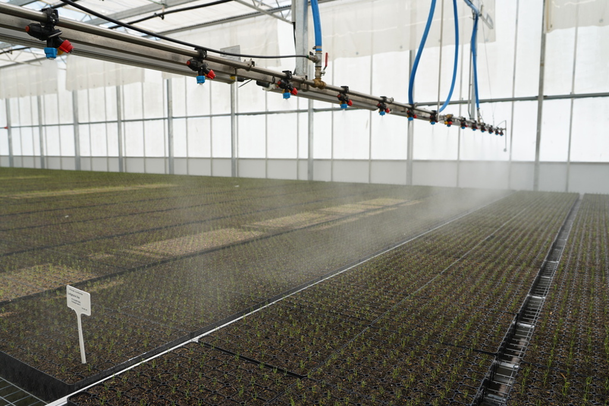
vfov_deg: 53.1
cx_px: 304
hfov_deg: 73.7
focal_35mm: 24
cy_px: 203
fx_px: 406
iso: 100
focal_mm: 24
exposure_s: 1/320
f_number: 5.6
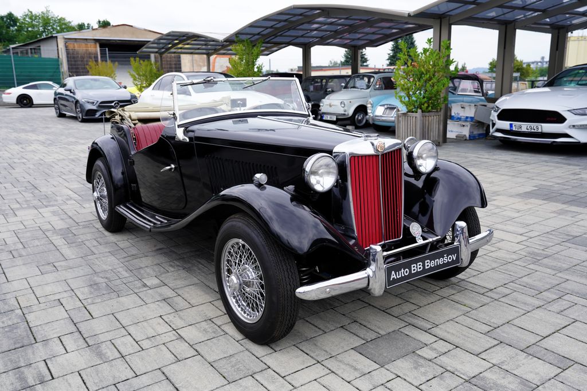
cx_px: 294
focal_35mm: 32
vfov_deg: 41.1
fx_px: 522
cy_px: 196
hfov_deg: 58.7
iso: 100
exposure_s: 1/100
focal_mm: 32
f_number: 6.3
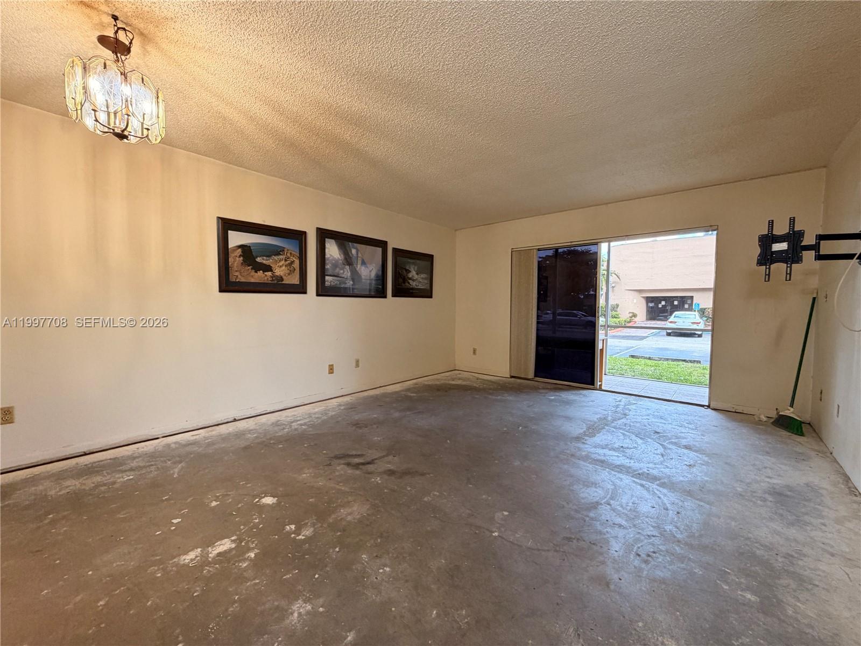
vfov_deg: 85.7
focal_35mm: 14
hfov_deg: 102.1
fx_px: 348
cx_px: 430
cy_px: 323
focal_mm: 2.22
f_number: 2.2
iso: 200
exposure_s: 1/60
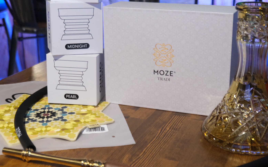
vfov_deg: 22.0
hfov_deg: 34.5
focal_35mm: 59
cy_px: 91
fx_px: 431
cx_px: 139
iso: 5000
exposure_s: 1/40
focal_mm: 34.3
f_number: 3.6
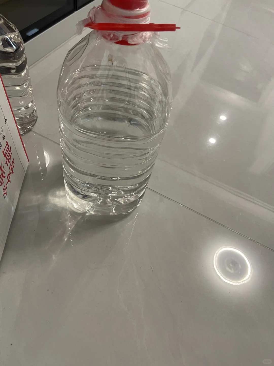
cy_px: 183
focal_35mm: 26
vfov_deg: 67.3
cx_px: 137
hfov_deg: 53.1
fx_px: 274
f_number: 1.6
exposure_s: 1/60
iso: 160
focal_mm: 5.1
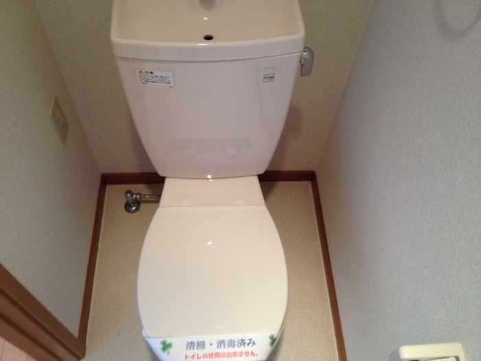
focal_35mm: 35
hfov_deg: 52.6
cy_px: 180
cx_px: 240
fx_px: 486
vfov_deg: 40.7
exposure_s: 1/20
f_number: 2.4
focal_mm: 4.28
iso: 80
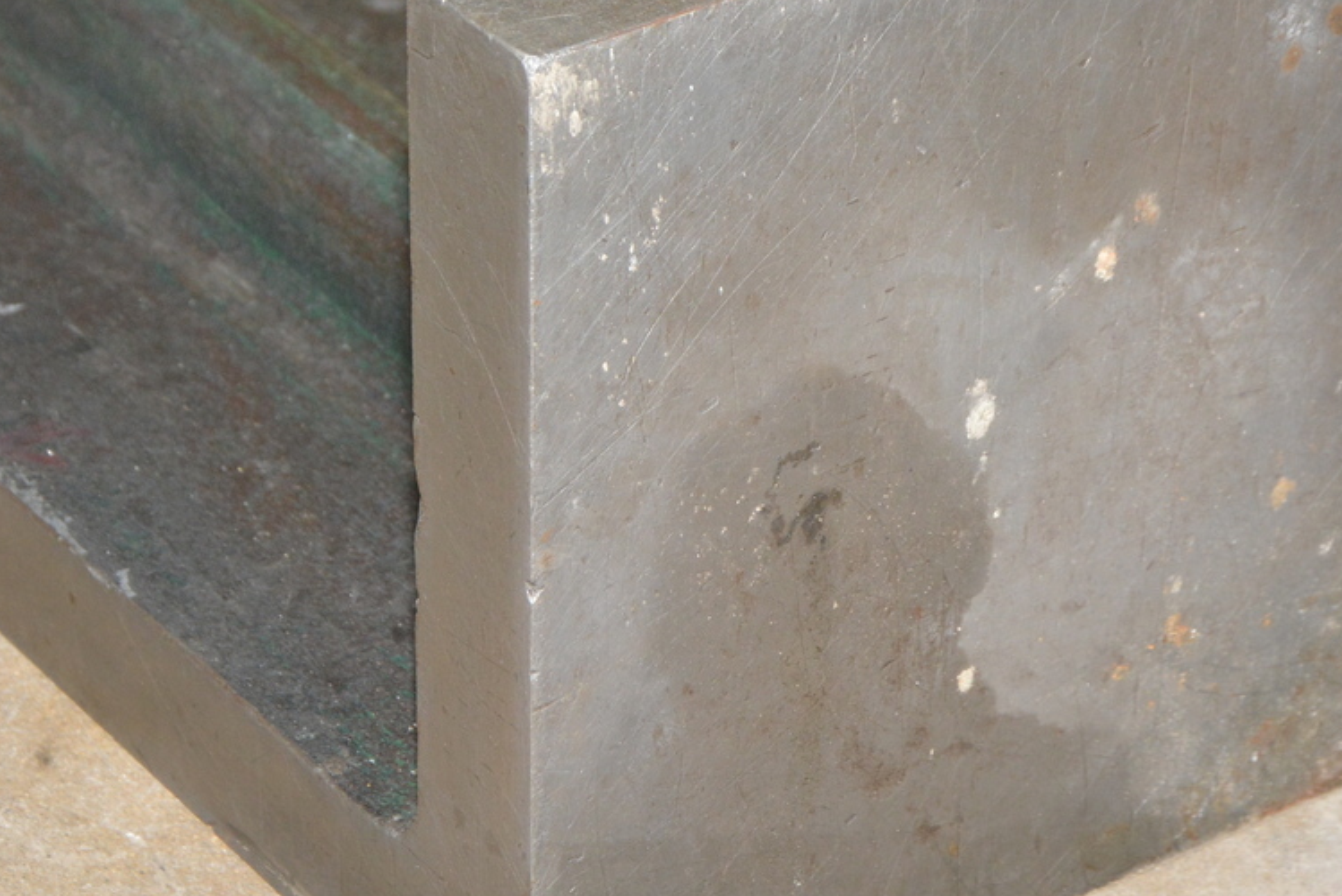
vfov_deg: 7.8
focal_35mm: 177
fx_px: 6600
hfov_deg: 11.6
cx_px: 675
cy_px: 194
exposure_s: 1/60
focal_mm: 52
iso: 800
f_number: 7.1
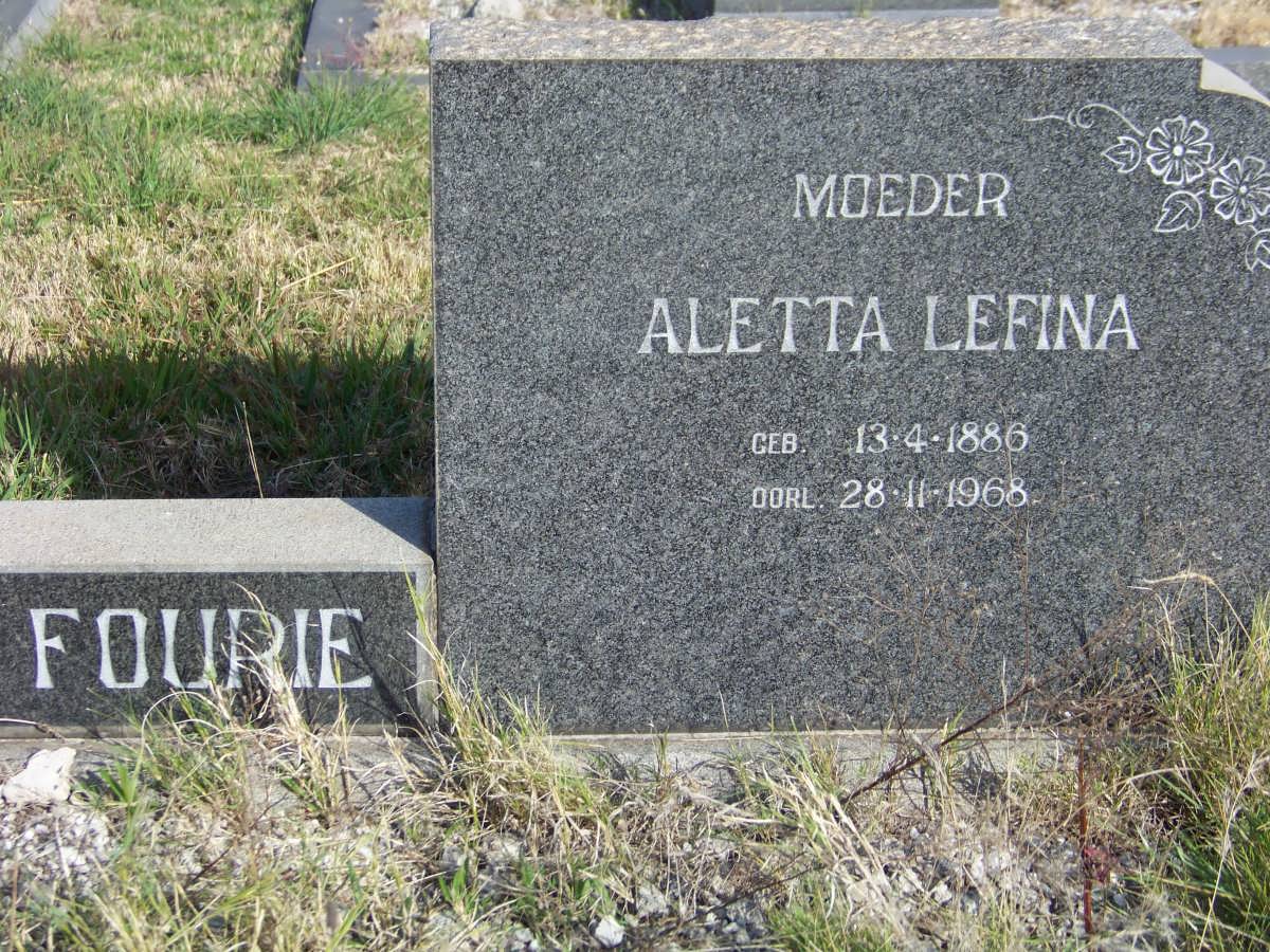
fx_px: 2568
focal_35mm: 70
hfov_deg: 27.8
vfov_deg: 21.0
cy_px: 476
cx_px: 635
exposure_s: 1/500
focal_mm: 11.7
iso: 64
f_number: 3.2
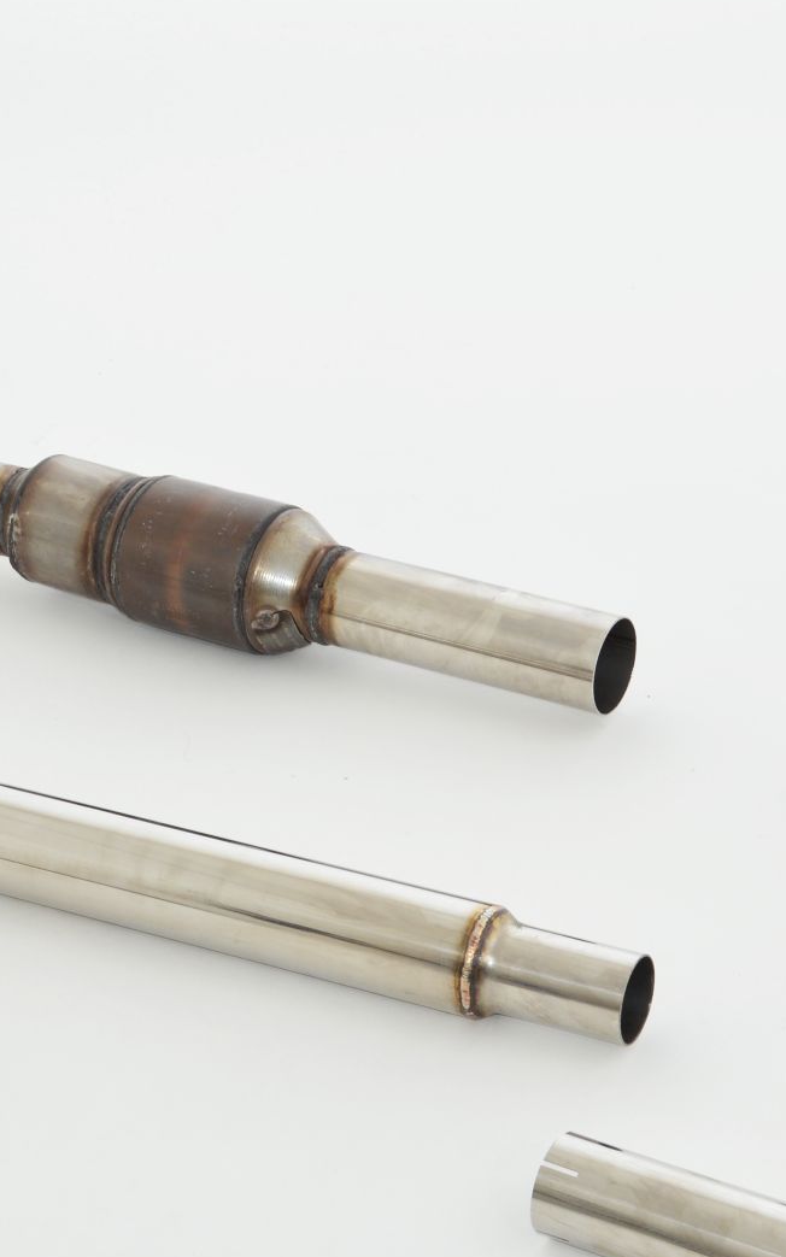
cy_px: 714
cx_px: 328
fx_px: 3084
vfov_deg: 23.0
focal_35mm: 90
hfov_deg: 14.5
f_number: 10
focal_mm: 32
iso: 200
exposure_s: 1/160
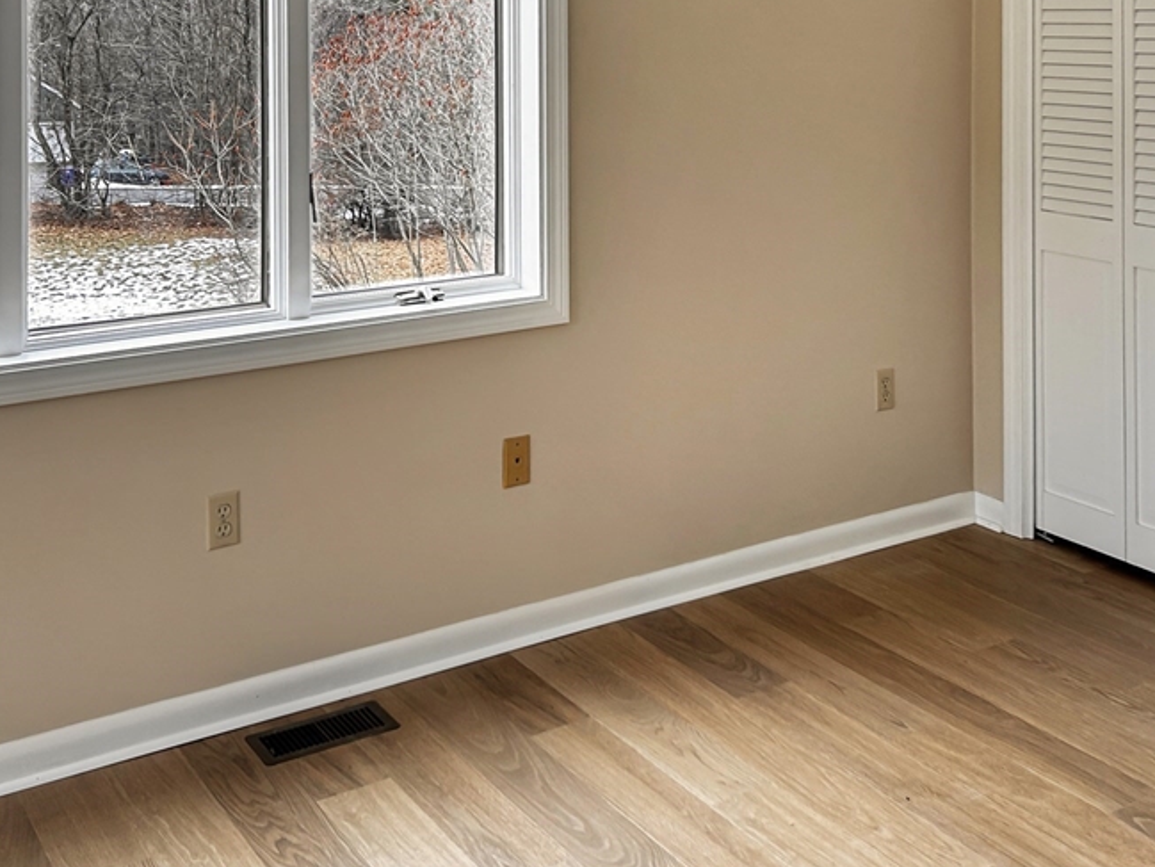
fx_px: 1368
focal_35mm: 41
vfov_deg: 34.5
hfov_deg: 45.8
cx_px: 582
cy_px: 237
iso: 50
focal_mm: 5.7
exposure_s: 1/120
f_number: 1.5
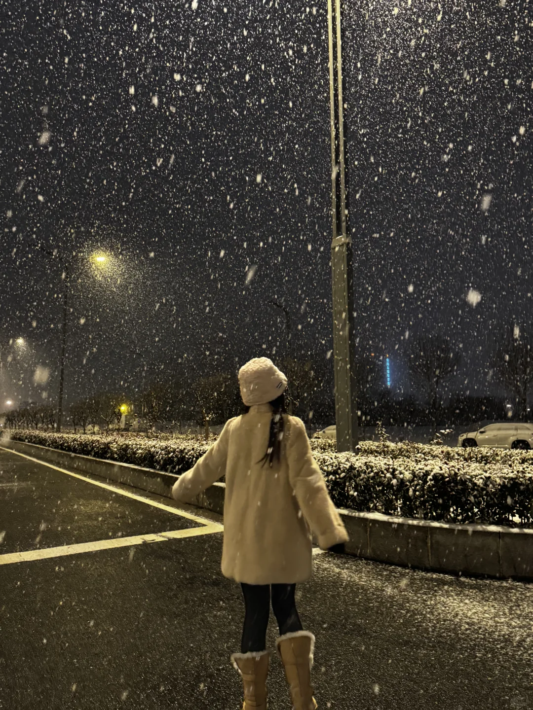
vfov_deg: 71.6
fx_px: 493
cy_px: 355
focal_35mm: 24
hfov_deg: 56.8
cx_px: 266
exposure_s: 1/33
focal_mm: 6.76
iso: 800
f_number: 1.78
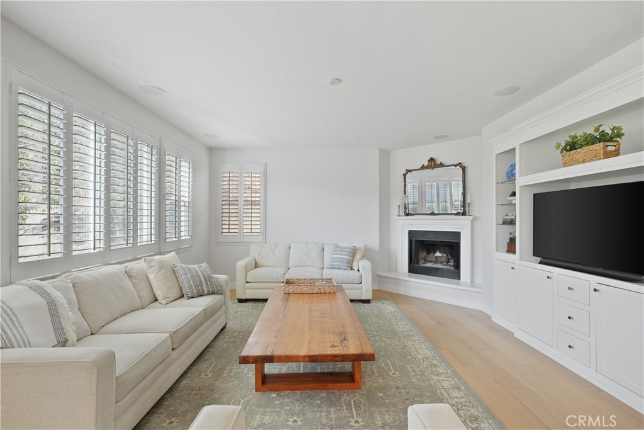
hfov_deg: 96.7
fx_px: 286
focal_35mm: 16
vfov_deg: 73.8
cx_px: 322
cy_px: 215
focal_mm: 16
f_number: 4
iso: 250
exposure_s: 1/15
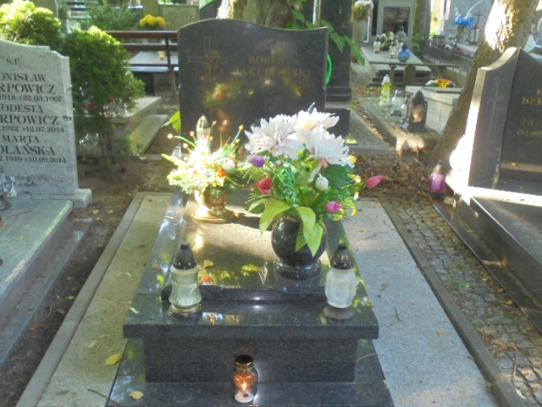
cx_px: 271
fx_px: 595
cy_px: 204
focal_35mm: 38
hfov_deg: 49.0
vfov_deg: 37.7
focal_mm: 6.9
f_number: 4.2
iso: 400
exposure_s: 1/30
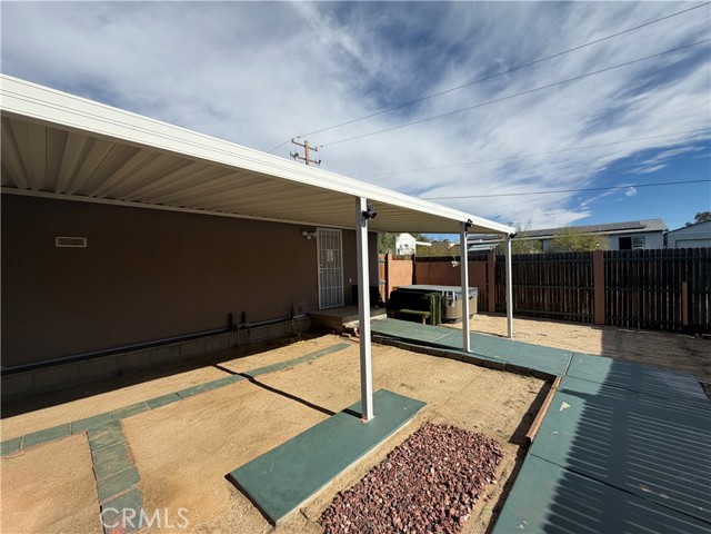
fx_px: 288
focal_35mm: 14
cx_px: 356
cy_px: 267
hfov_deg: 102.1
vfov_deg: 85.7
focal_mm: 2.22
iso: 20
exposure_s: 1/1167
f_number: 2.2
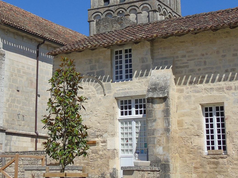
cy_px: 43
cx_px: 73
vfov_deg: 20.8
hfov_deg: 27.6
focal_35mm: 70
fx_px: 481
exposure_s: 1/1000
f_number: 3.8
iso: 80
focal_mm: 5.2
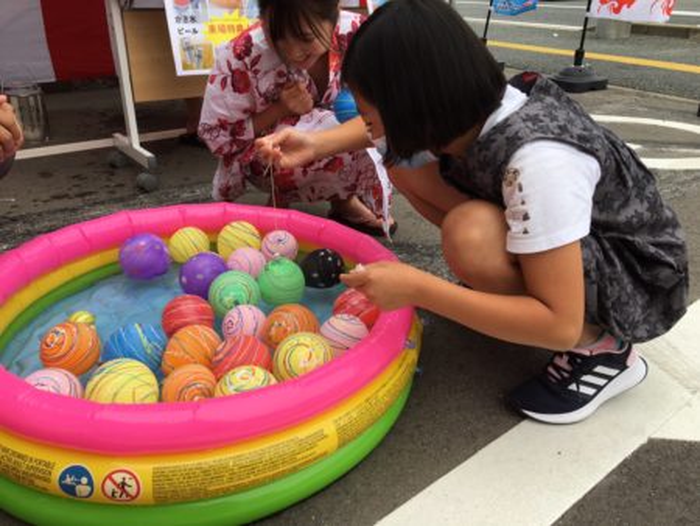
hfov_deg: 61.6
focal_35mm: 29
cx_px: 350
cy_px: 263
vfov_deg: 48.3
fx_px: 587
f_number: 2.2
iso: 25
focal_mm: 4.15
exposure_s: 1/496
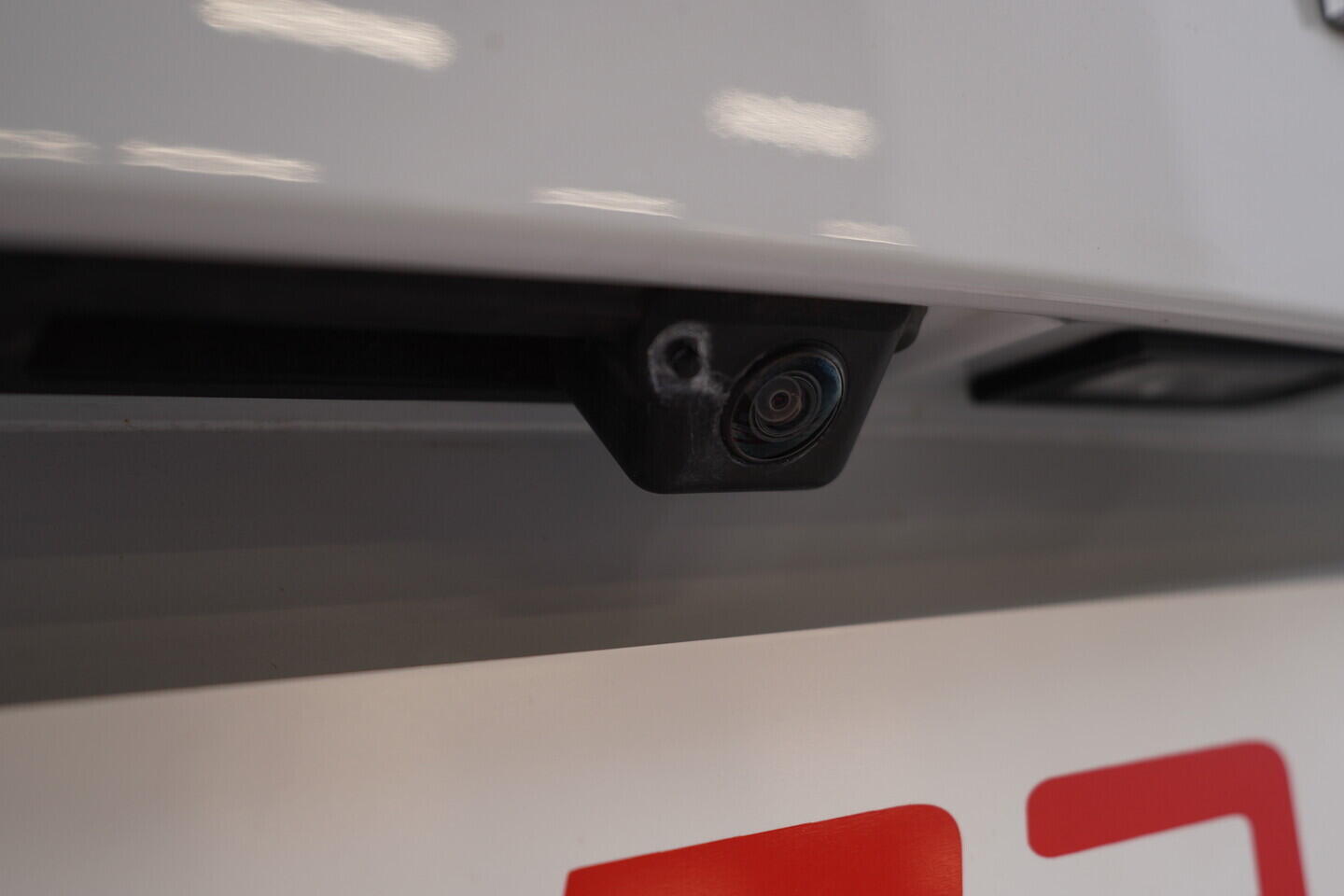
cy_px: 448
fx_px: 1344
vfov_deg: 36.9
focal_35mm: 36
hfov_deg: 53.1
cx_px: 672
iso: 125
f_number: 3.5
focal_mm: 24
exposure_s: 1/60
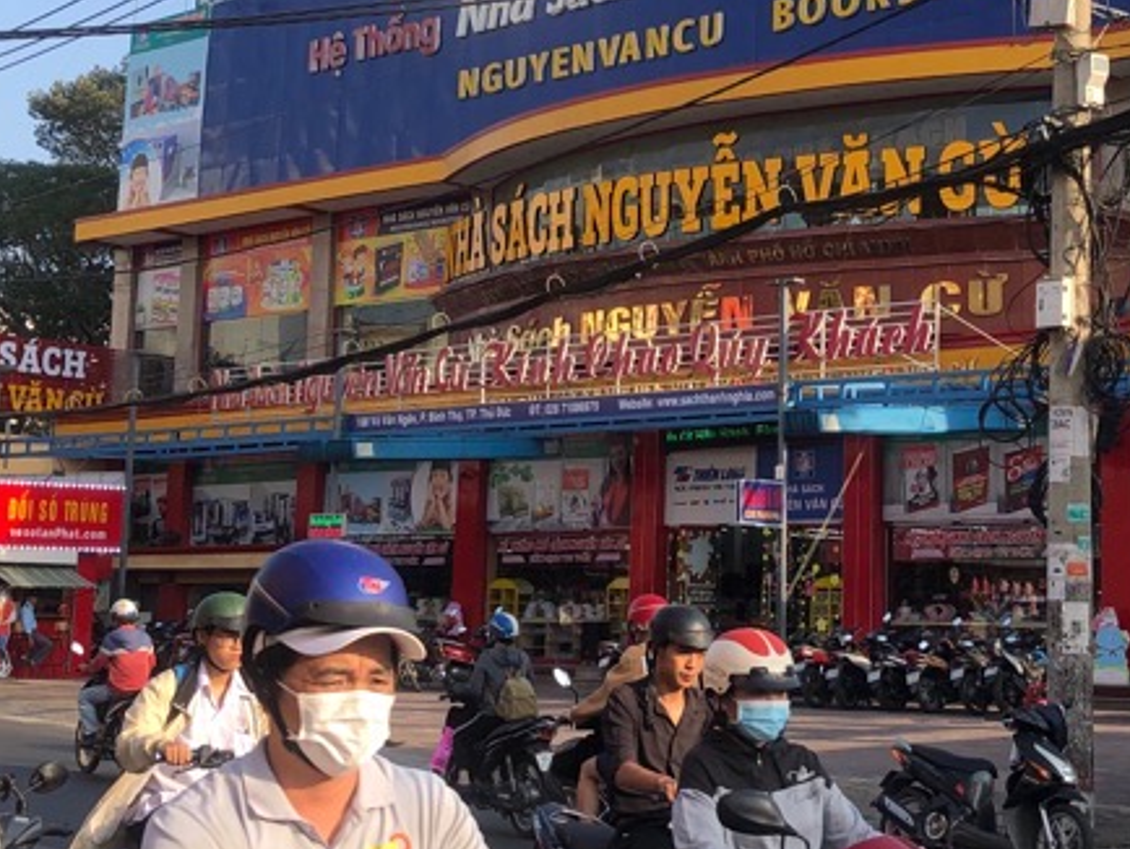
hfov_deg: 29.2
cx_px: 745
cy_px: 349
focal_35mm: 66
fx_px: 2156
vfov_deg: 22.2
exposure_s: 1/657
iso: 20
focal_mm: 3.99
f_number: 1.8
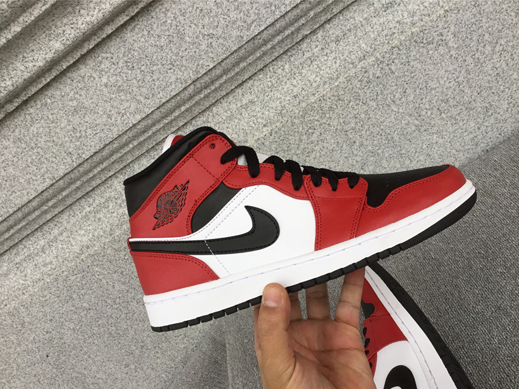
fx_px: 510
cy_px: 213
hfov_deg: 54.0
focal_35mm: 34
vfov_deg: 41.7
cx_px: 272
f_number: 2.4
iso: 40
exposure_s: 1/100
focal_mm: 3.3
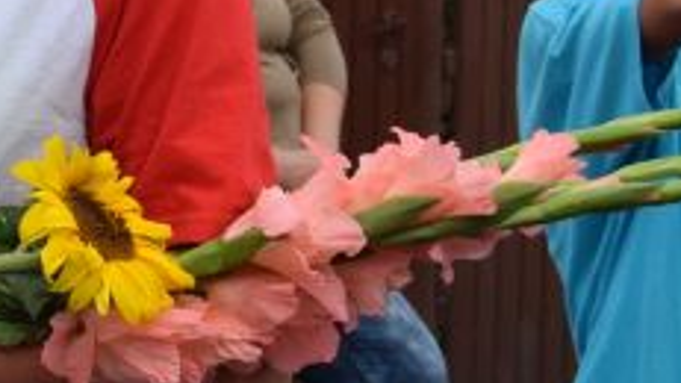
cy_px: -85
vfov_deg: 4.2
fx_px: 5165
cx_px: -336
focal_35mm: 286
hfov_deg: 7.4
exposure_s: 1/320
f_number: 9
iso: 200
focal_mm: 42
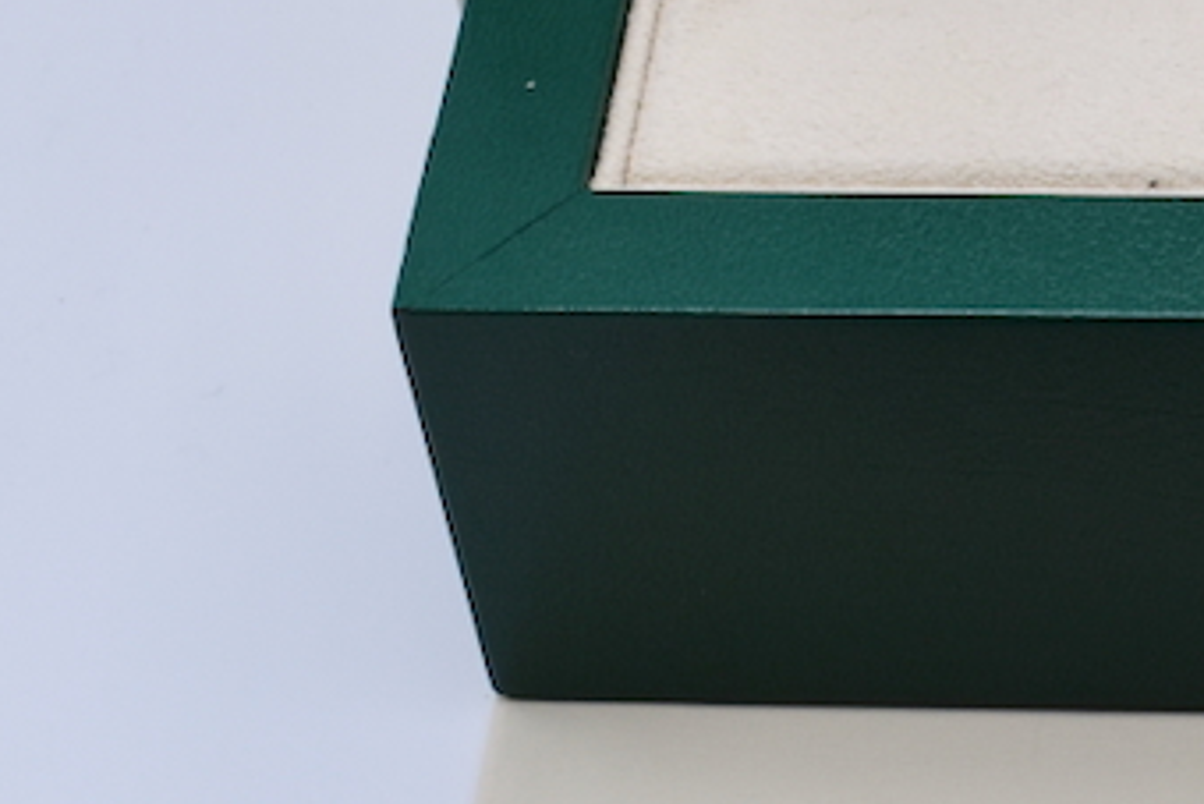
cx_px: 1611
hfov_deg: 12.1
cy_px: 730
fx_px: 5483
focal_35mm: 164
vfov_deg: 8.4
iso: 400
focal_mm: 29
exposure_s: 1/125
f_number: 7.1
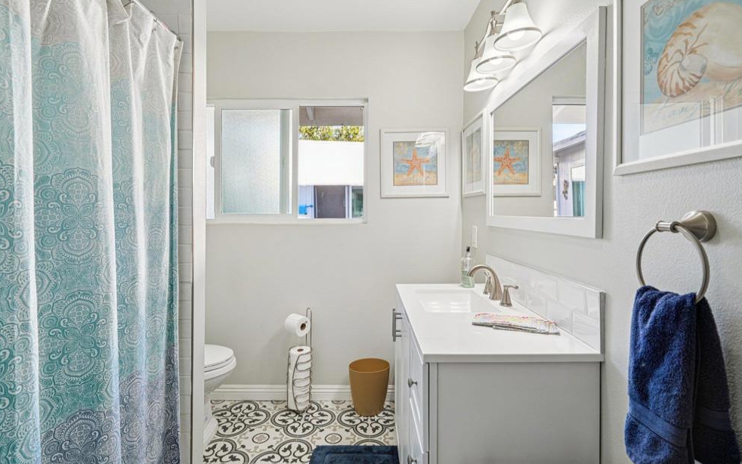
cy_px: 219
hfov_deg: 94.3
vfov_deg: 68.0
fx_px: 344
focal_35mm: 17
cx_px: 383
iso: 400
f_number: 8
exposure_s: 1/30
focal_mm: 16
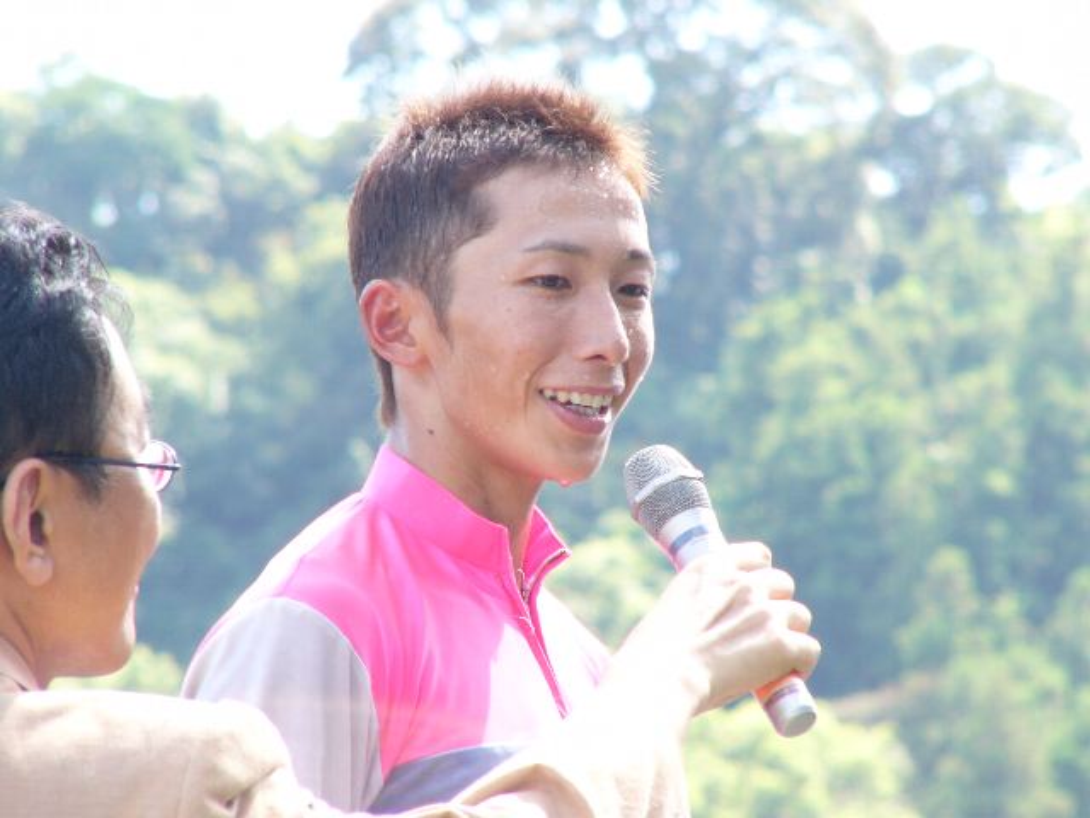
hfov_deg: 4.6
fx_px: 13603
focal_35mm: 432
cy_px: 409
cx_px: 545
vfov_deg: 3.4
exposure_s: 1/40
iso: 50
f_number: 2.8
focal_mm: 72
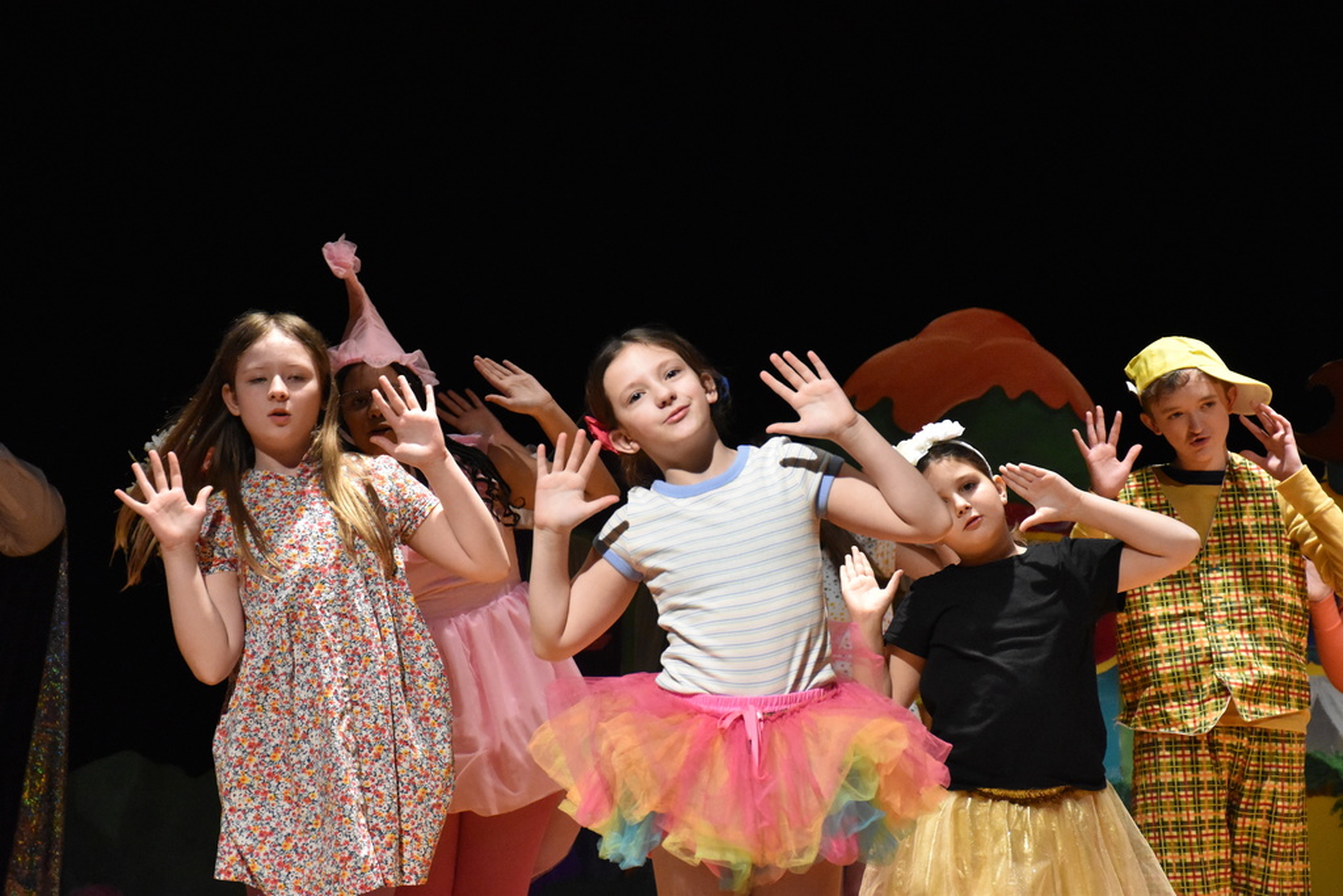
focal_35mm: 112
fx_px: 4197
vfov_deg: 12.2
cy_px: 448
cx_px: 672
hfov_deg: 18.2
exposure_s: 1/500
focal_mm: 75
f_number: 5
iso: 5000
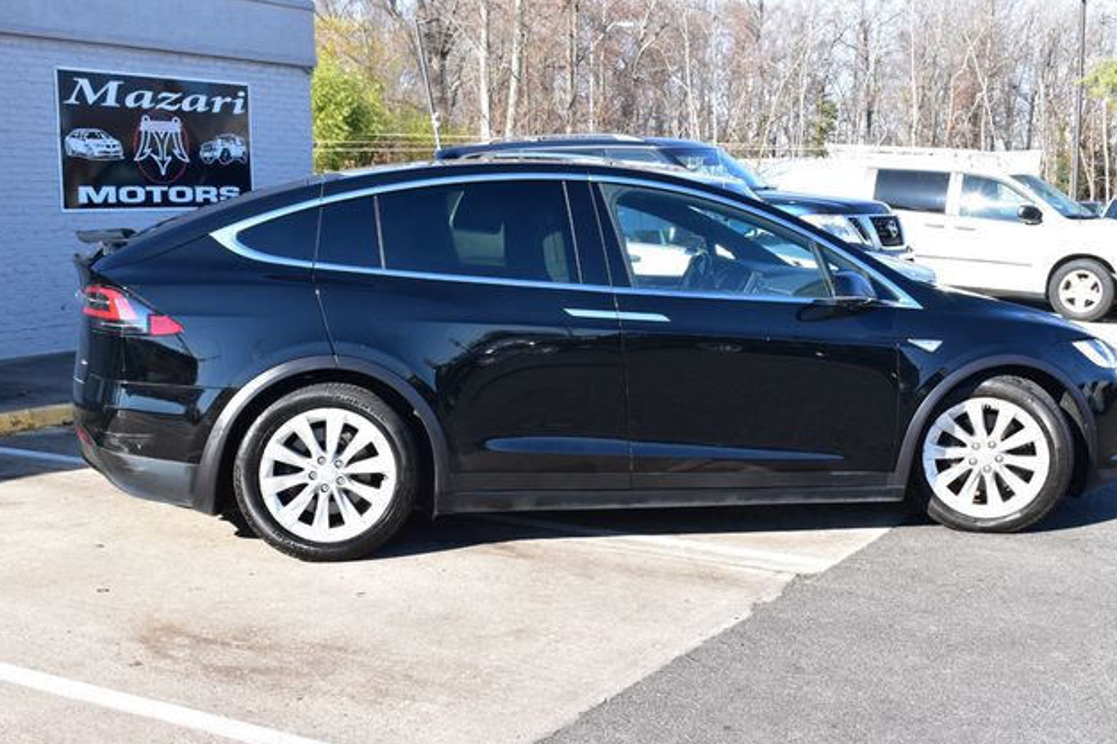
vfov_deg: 28.3
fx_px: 1474
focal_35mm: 48
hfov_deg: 41.5
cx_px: 558
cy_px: 378
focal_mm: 31
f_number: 10
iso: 400
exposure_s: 1/200
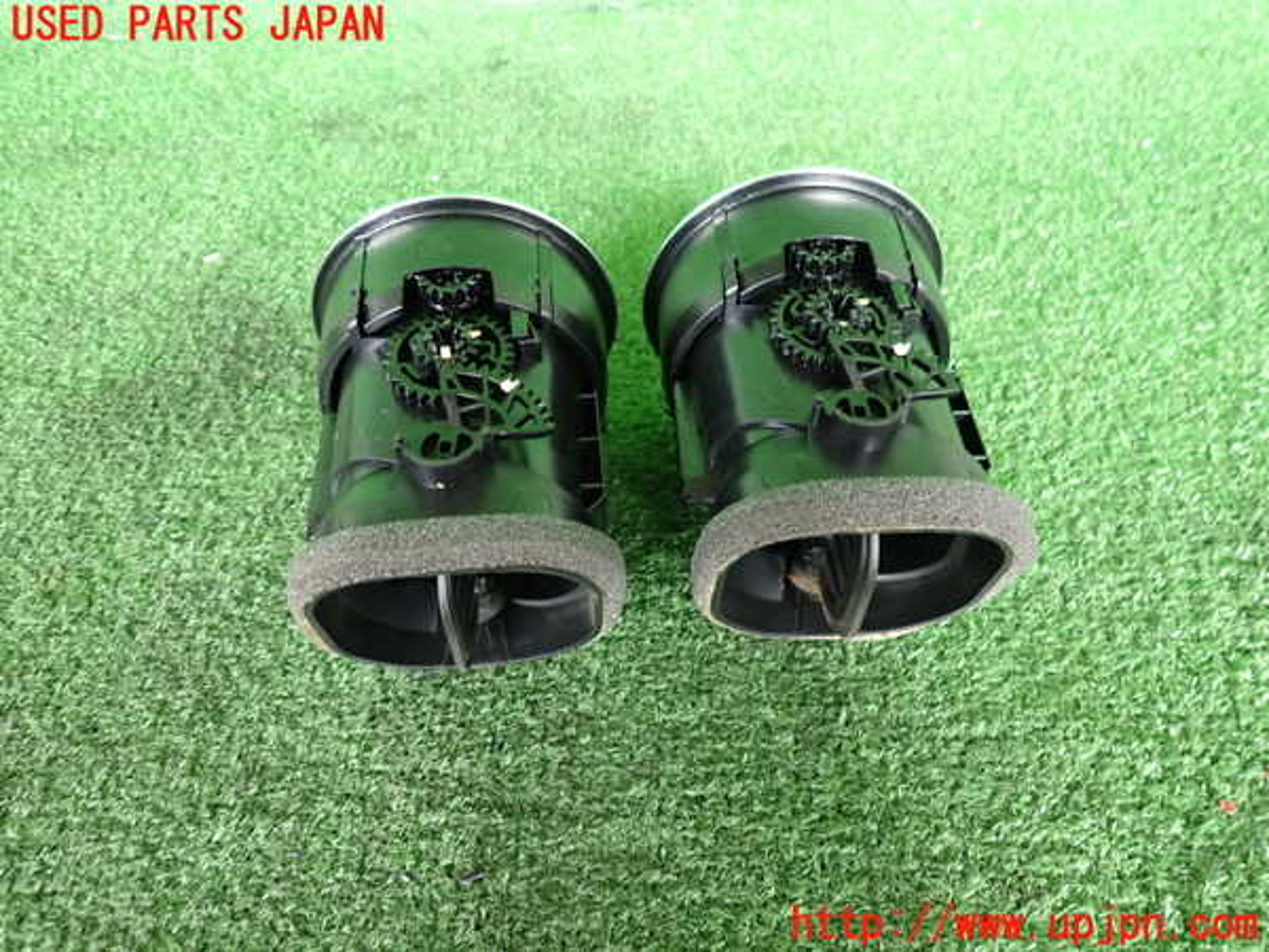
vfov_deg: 54.9
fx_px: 916
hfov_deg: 69.4
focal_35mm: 25
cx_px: 634
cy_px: 476
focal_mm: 4.5
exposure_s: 1/30
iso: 320
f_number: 2
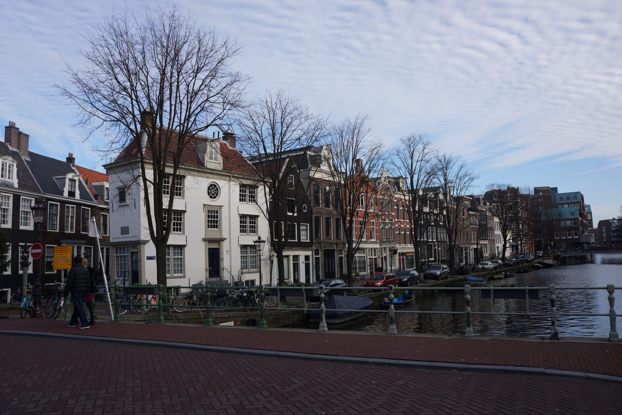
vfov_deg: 47.9
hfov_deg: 67.4
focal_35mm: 27
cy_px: 208
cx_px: 311
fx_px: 466
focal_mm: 18
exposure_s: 1/500
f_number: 5.6
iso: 200
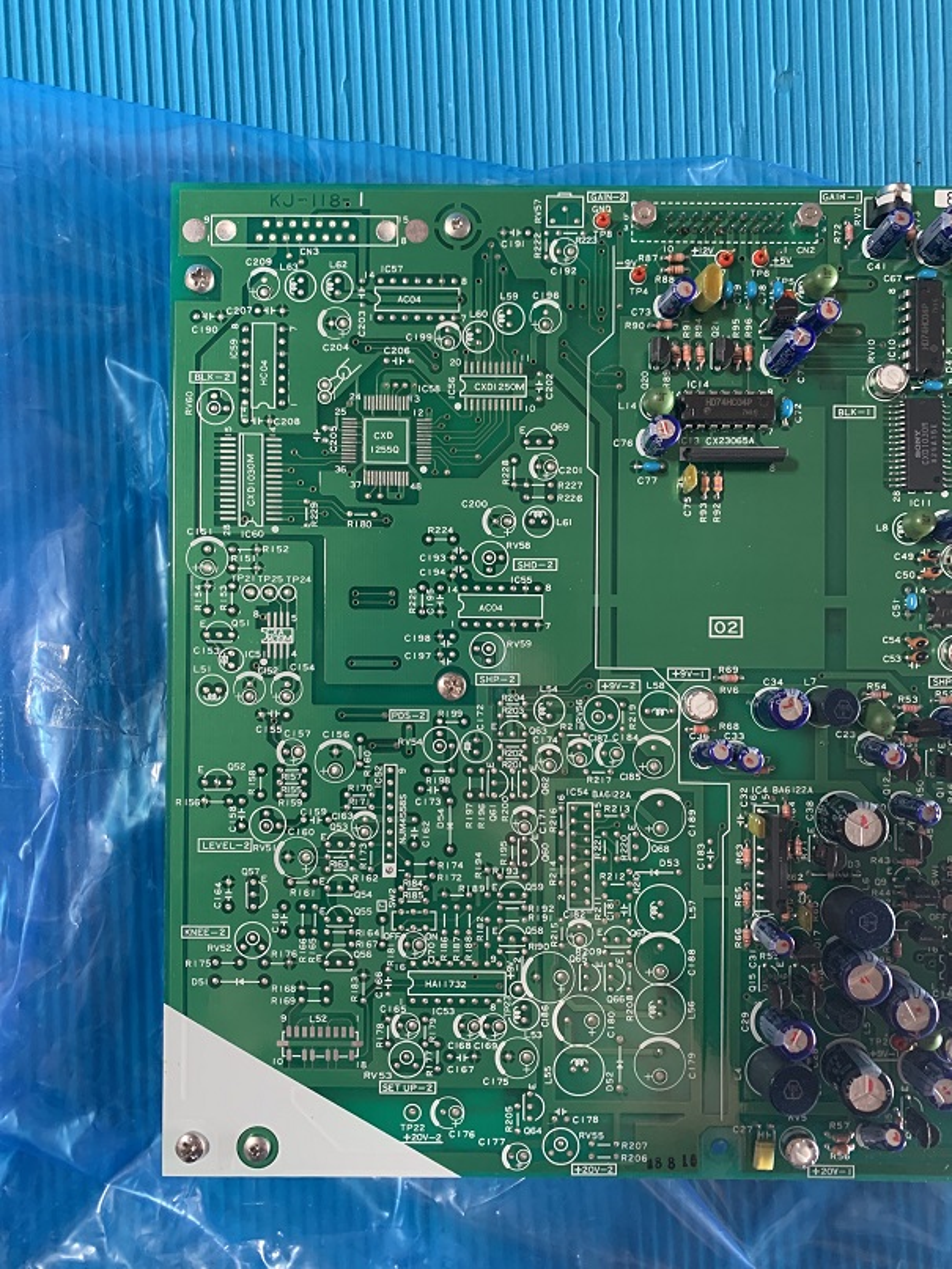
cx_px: 476
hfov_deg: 53.1
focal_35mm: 26
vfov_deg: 67.3
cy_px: 634
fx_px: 954
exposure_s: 1/40
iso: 400
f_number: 1.8
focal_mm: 4.25
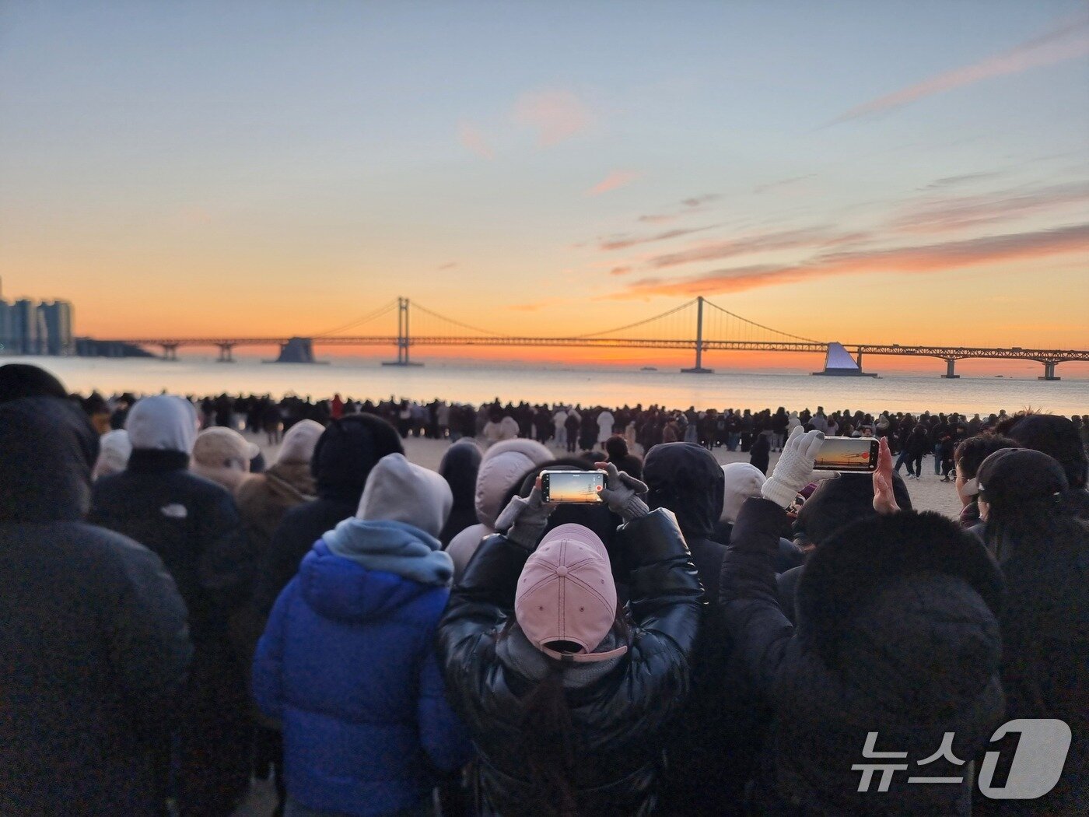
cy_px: 408
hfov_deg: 71.6
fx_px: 755
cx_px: 544
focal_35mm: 24
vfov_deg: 56.8
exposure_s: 1/120
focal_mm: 6.7
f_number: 1.8
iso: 50
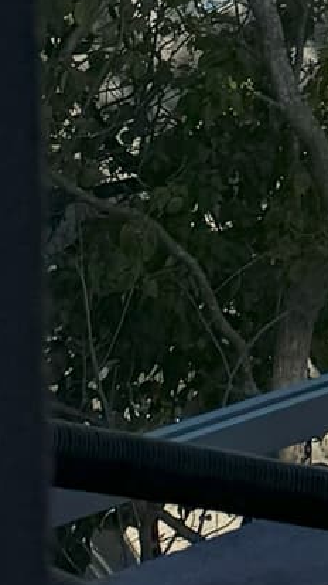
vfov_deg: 10.2
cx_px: 1296
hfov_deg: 6.0
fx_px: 2616
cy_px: -1042
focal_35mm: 169
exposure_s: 1/9009
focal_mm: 6.76
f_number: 1.78
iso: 80
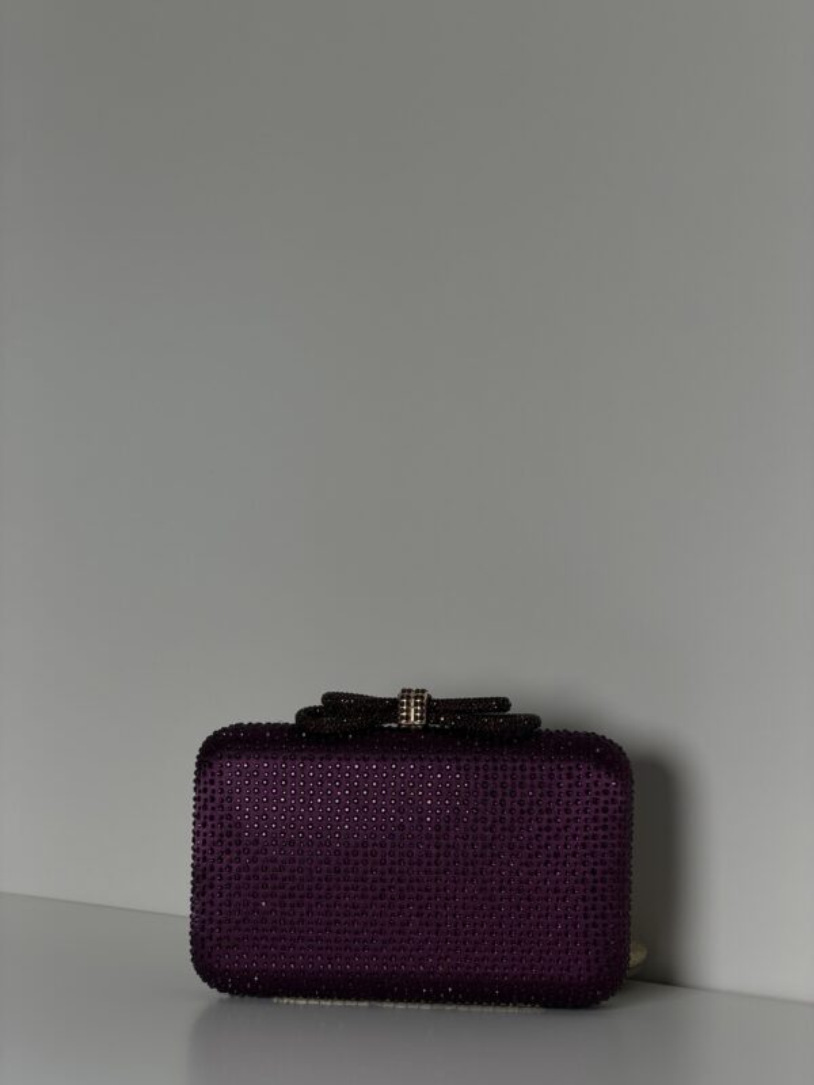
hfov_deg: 14.8
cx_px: 407
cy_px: 542
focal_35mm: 100
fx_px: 3135
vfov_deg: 19.6
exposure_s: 1/119
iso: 50
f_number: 2.8
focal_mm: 16.89
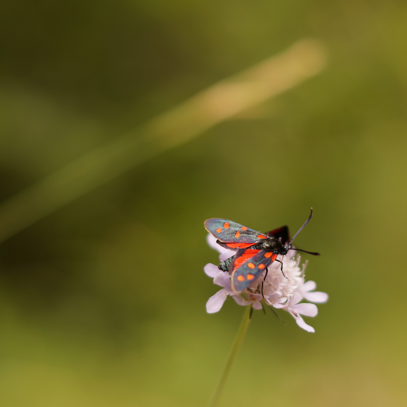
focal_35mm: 96
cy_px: 204
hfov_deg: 18.1
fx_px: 1277
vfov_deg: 18.1
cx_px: 277
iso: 100
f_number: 1.8
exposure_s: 1/500
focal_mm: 50
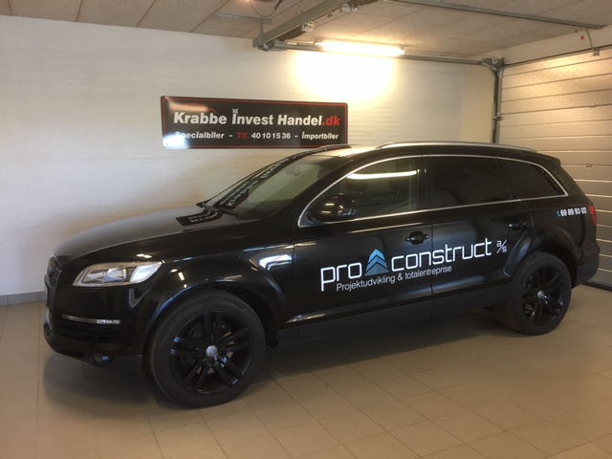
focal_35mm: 29
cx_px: 306
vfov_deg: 48.2
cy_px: 230
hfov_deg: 61.7
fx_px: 513
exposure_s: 1/33
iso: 100
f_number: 2.2
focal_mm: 4.15
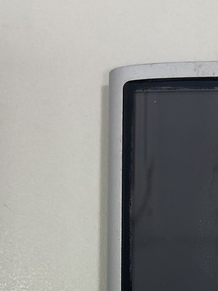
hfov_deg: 16.8
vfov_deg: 21.0
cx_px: 238
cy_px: 374
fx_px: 714
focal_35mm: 85
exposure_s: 1/100
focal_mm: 3
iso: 32
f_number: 1.8
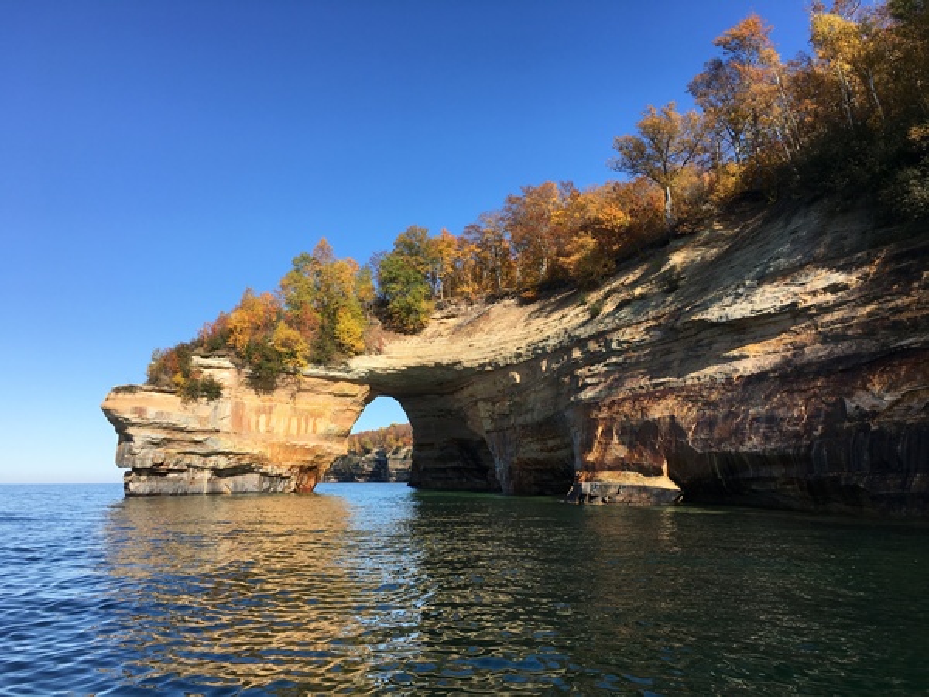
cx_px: 464
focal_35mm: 29
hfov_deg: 61.7
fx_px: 778
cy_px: 348
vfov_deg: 48.2
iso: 25
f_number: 2.2
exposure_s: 1/1183
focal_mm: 4.15
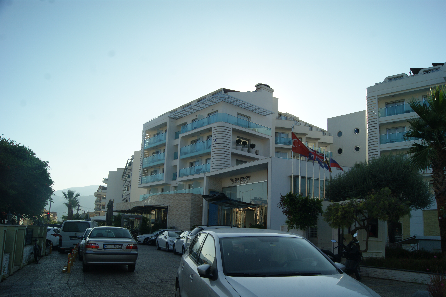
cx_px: 223
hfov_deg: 67.4
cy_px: 148
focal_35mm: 27
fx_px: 334
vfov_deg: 47.9
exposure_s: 1/160
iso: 100
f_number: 10
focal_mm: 18
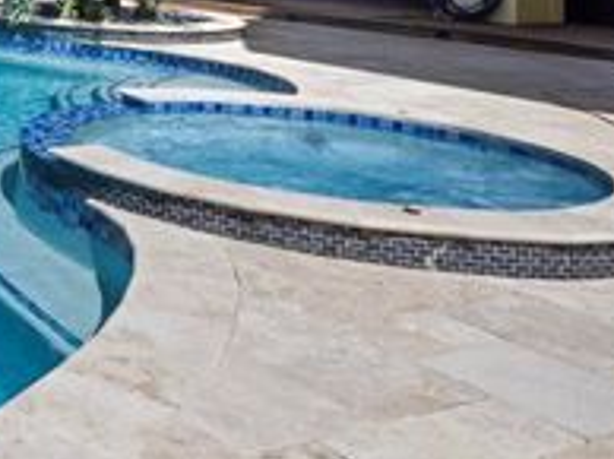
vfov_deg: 25.2
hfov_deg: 27.0
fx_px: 903
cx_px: -299
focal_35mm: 51
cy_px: -112
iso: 400
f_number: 9
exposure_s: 1/640
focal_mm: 7
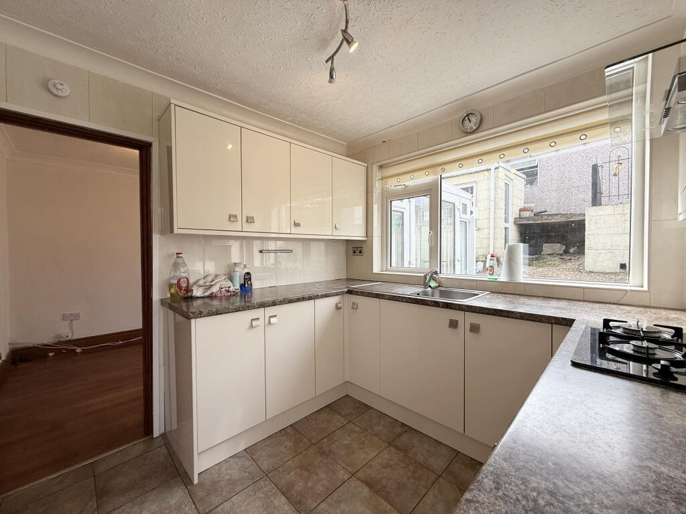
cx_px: 343
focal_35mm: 14
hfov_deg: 102.1
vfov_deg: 85.7
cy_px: 257
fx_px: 277
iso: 50
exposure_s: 1/251
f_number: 2.2
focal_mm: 2.22
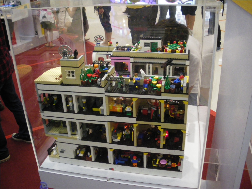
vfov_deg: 39.7
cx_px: 126
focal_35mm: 36
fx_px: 262
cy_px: 94
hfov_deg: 51.4
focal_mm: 6.3
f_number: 3.5
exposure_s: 1/50
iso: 400
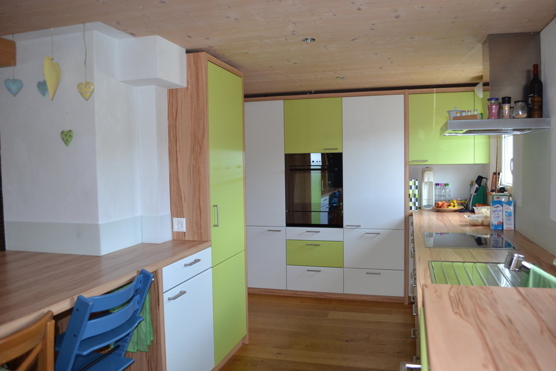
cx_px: 278
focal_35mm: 27
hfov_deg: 67.4
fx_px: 417
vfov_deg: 47.9
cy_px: 186
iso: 560
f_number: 3.5
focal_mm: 18
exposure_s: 1/60
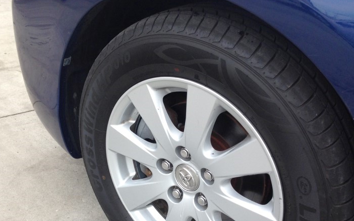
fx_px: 492
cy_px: 171
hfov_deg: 39.4
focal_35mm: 51
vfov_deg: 25.0
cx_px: 138
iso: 50
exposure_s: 1/142
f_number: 2.4
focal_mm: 4.12
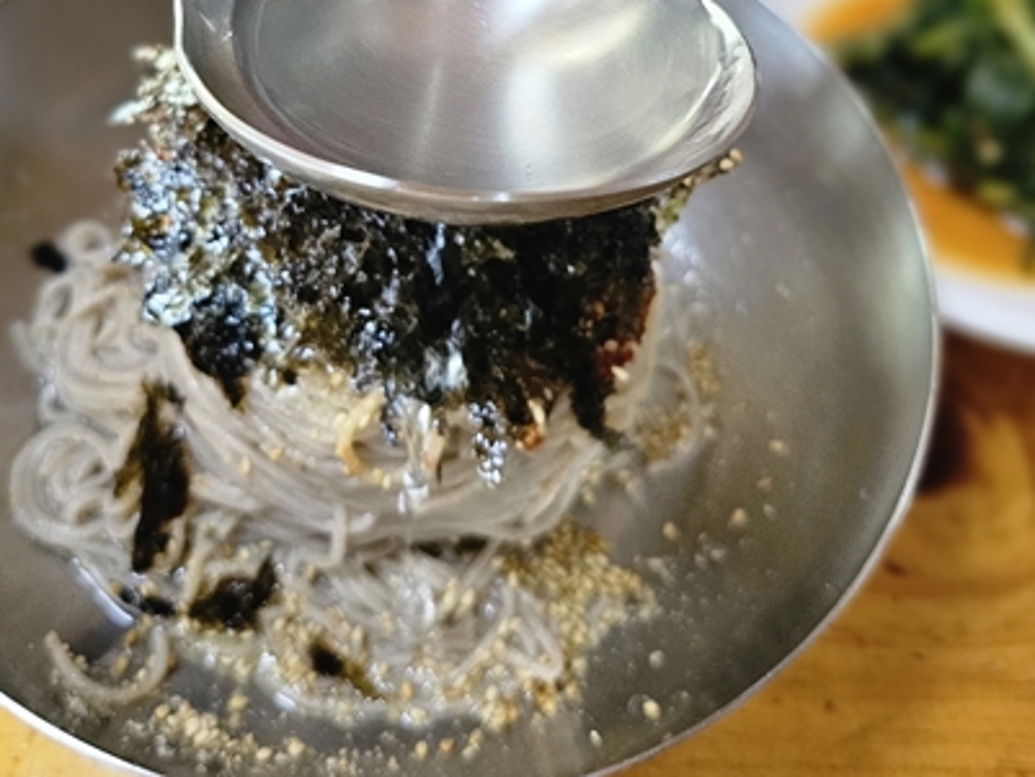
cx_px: 465
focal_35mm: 43
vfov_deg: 32.1
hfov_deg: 43.8
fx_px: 1286
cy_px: 86
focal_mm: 6.3
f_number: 1.7
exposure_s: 1/120
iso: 640
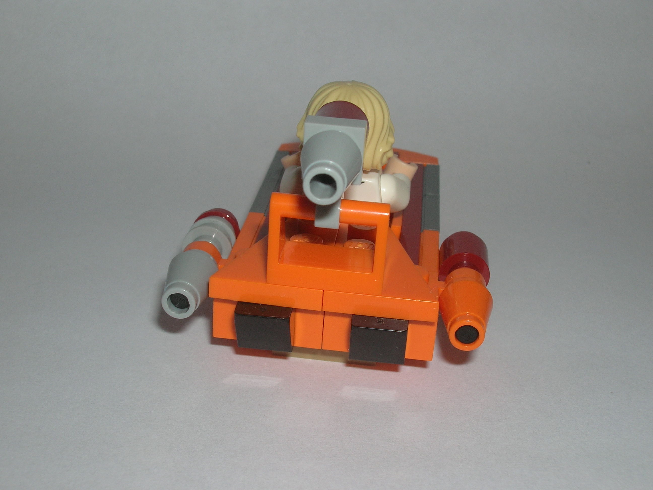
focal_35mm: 50
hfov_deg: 38.2
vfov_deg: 29.1
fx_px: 943
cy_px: 245
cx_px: 326
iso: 50
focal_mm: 8.4
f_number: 5.6
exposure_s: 1/60.1
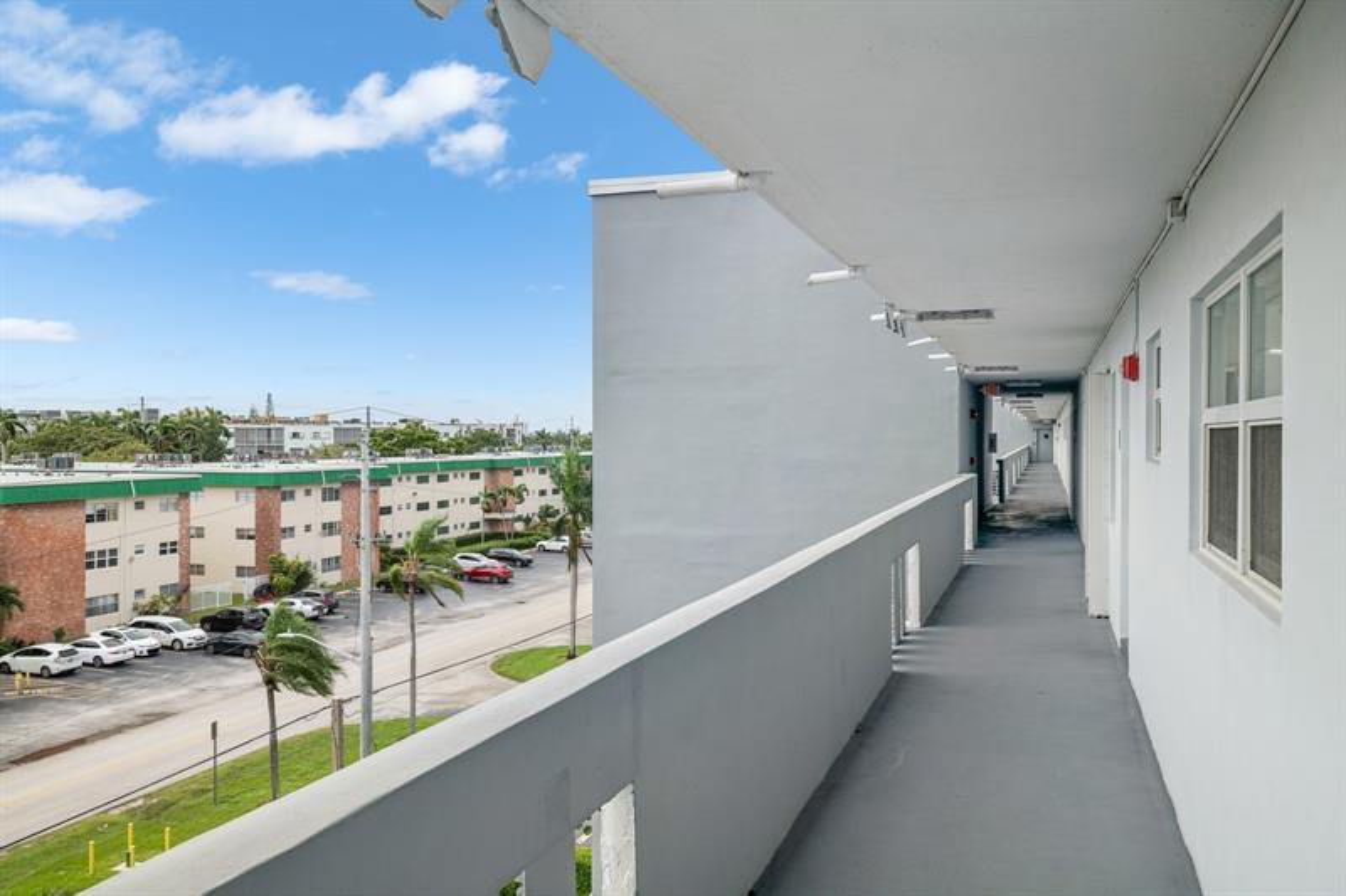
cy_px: 448
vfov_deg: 42.3
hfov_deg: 60.3
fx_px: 1159
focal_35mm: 31
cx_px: 673
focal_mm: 31
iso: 200
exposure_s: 1/400
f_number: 10
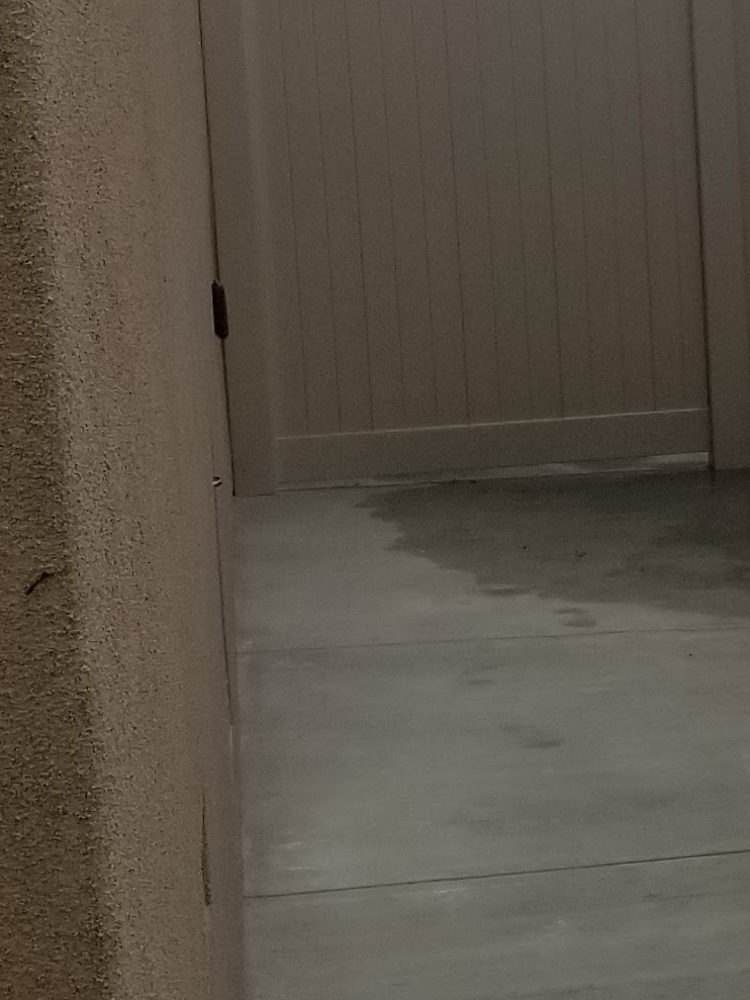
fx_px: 3062
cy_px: 485
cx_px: 1096
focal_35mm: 106
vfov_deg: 18.5
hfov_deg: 13.2
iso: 50
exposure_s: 1/499
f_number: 1.7
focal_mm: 4.25
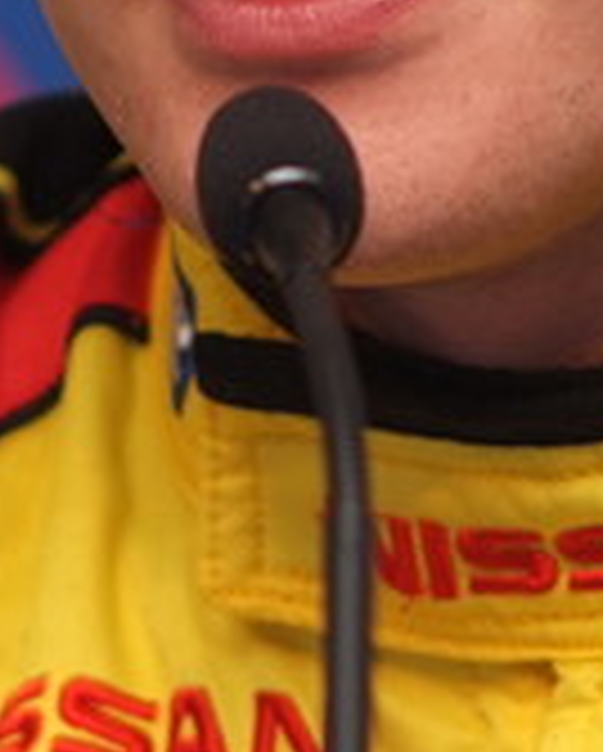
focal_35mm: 1093
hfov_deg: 1.4
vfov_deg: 1.8
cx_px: 198
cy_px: -59
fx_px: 24338
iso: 250
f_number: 2.8
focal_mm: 180
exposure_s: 1/250
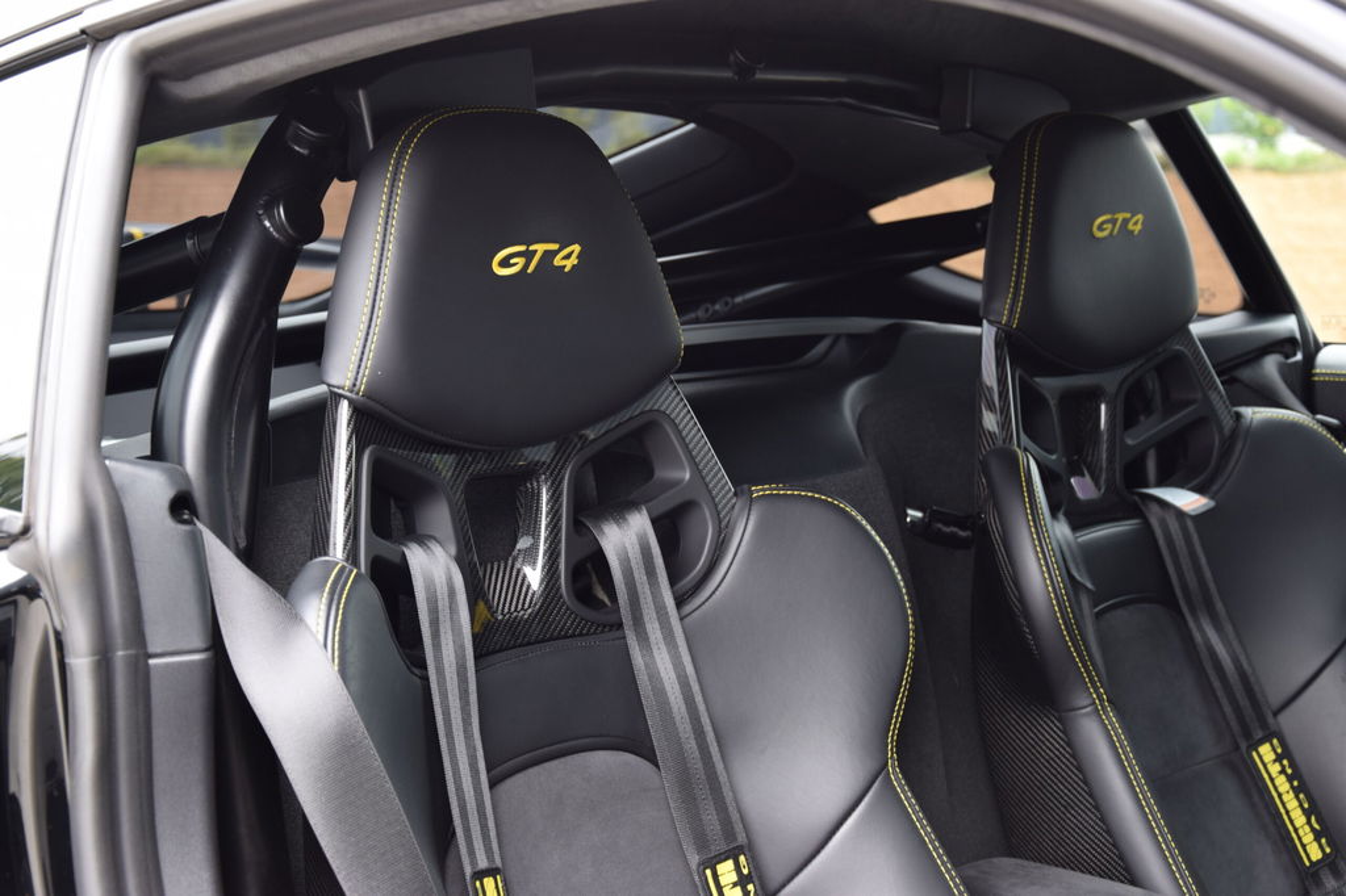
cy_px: 448
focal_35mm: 63
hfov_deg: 31.9
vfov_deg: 21.6
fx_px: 2355
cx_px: 673
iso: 360
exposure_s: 1/60
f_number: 4.8
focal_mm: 42
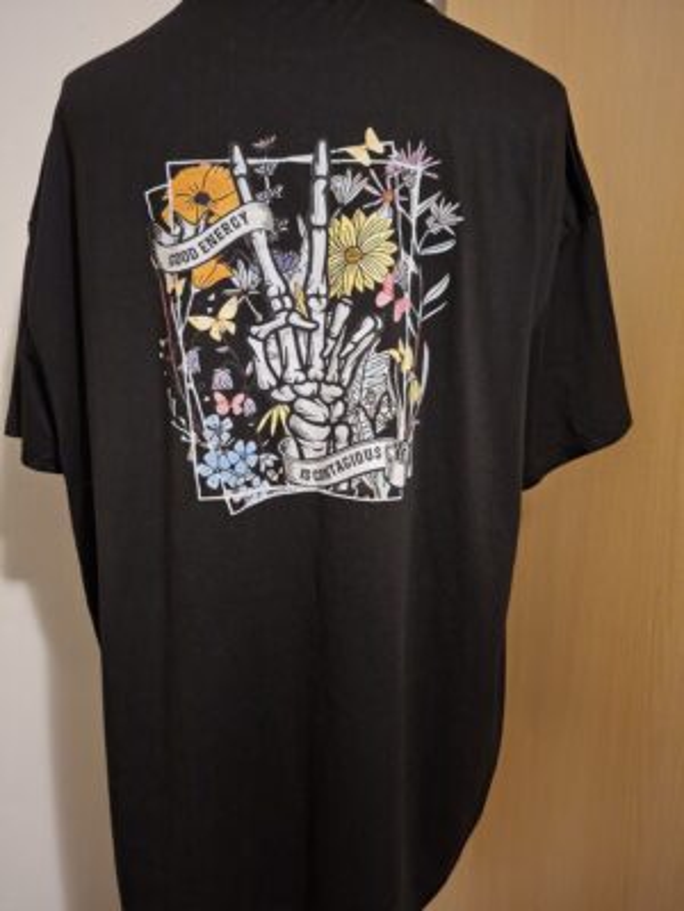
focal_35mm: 23
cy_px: 456
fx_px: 606
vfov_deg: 73.9
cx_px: 342
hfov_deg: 58.9
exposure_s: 1/20
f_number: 1.8
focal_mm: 5.54
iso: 1000
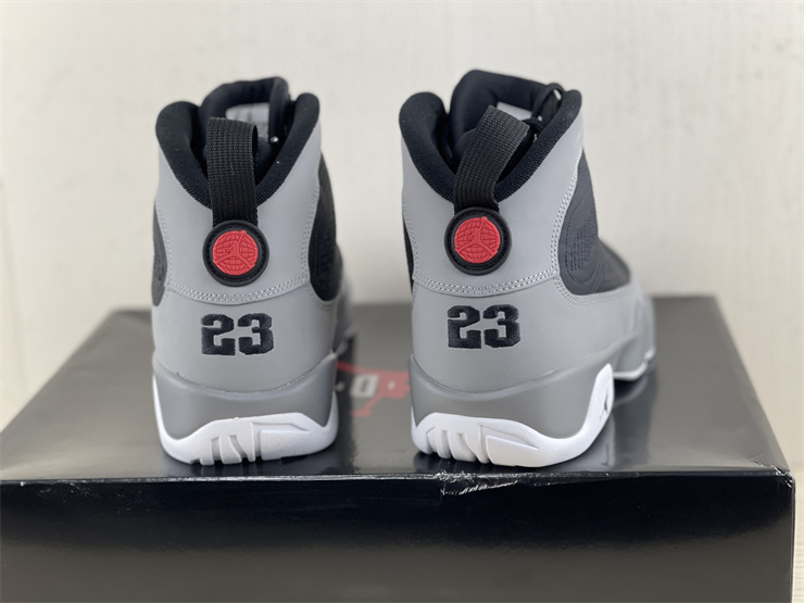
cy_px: 302
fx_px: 1486
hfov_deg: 30.3
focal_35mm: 64
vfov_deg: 22.9
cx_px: 402
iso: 200
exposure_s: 1/100
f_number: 2.2
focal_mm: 7.5
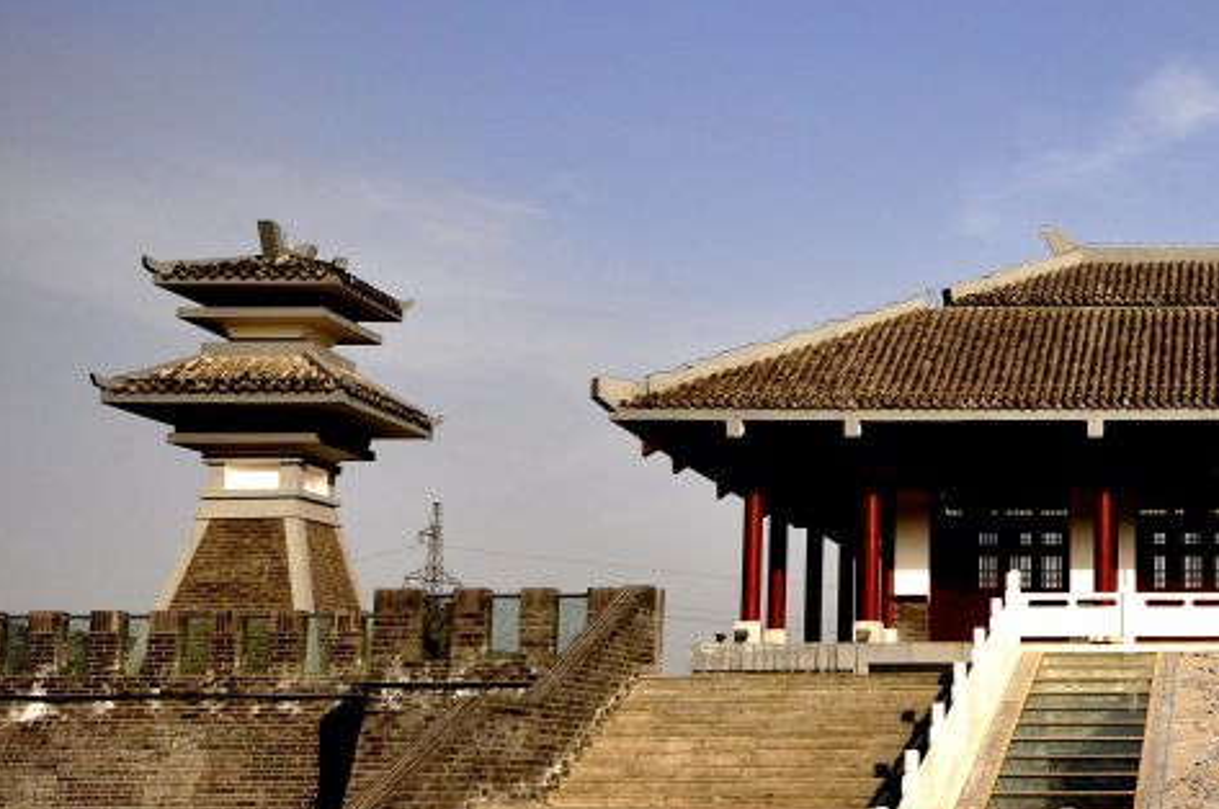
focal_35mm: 65
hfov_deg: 29.0
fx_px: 2198
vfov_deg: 20.8
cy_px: 477
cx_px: 1227
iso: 200
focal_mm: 20
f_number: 13
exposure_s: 1/320
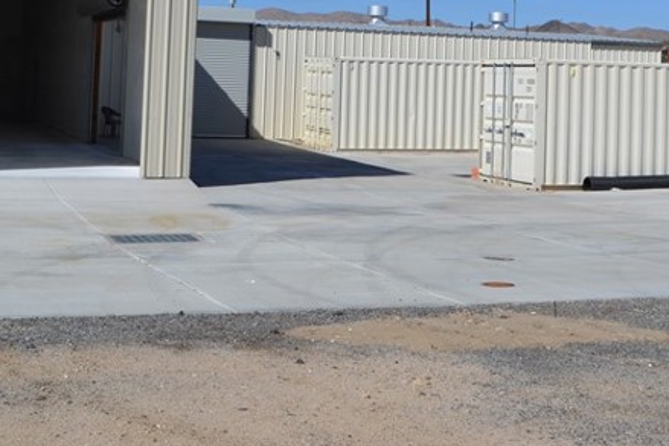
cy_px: -30
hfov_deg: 31.9
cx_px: 341
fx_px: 1171
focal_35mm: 63
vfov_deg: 20.7
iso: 100
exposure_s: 1/320
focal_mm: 18
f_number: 9
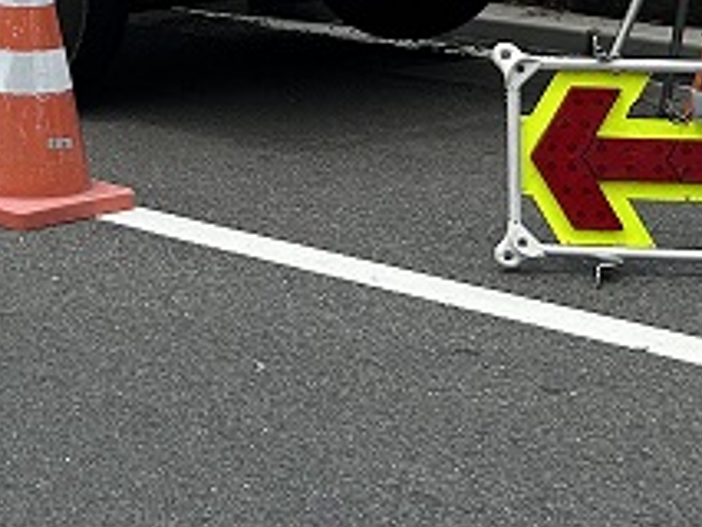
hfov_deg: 15.1
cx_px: -267
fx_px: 2496
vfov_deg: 11.6
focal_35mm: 123
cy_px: -231
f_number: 1.5
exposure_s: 1/3704
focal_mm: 5.7
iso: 50
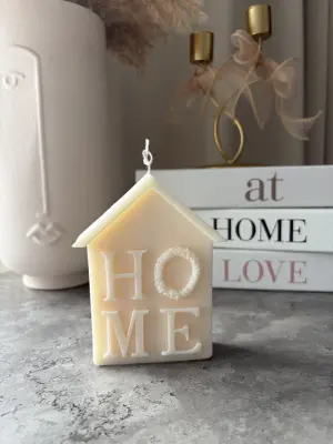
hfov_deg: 53.1
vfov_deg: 67.3
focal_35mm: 26
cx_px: 166
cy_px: 222
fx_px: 333
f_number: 1.6
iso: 80
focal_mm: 5.96
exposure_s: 1/122
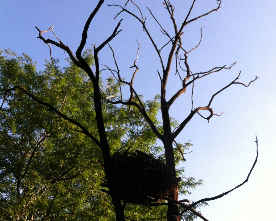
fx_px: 376
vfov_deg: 32.0
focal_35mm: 46
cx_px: 137
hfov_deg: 40.3
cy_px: 173
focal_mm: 3.85
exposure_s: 1/326
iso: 80
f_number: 2.8
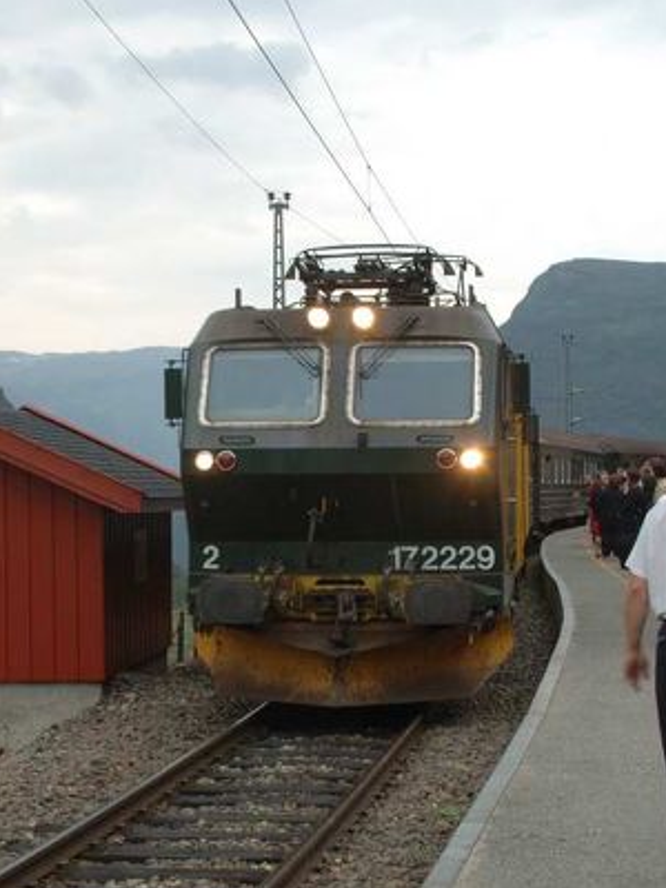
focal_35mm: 75
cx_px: 329
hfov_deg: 19.6
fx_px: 1924
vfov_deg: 26.0
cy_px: 471
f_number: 11
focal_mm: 32
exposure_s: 1/60
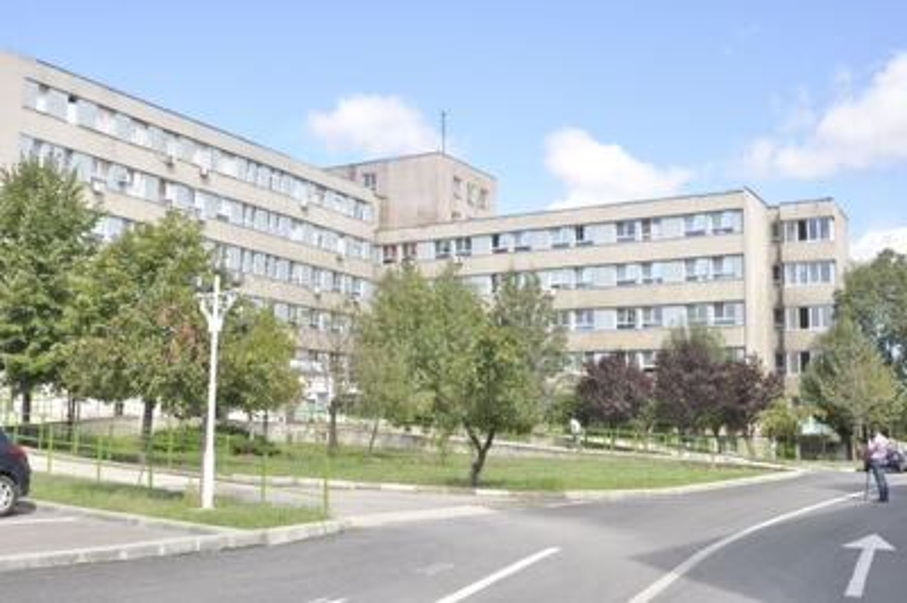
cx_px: 454
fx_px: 906
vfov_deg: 36.8
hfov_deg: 53.2
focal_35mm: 36
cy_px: 302
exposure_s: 1/200
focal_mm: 24
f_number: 13
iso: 400
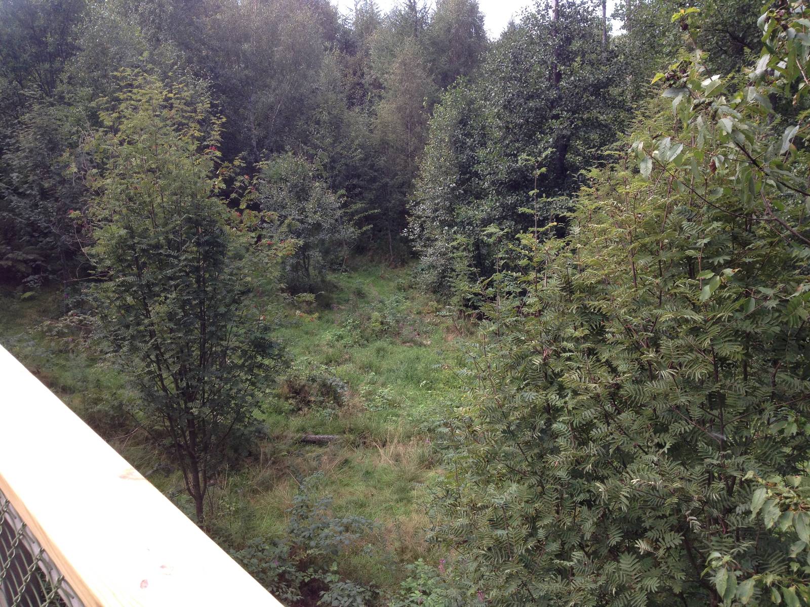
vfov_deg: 40.7
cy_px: 304
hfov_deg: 52.6
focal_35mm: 35
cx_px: 405
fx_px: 819
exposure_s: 1/216
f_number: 2.4
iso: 50
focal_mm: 4.28
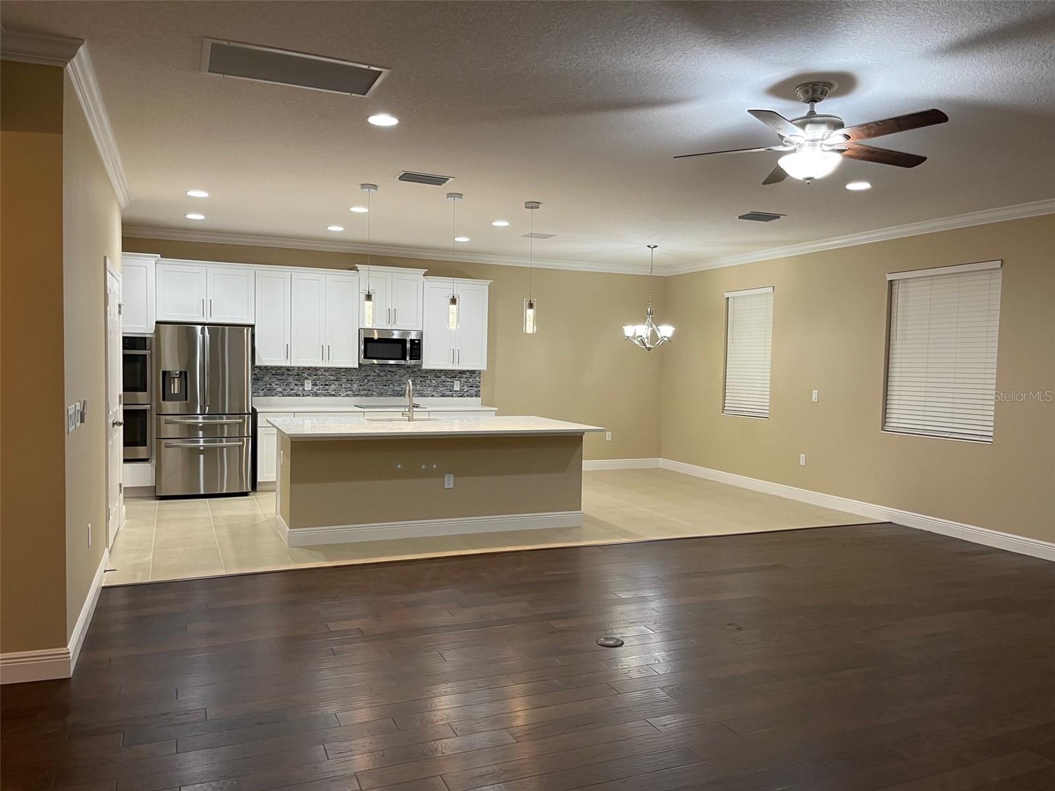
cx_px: 528
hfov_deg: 67.3
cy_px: 396
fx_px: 792
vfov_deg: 53.1
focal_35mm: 26
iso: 100
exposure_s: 1/60
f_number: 1.6
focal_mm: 5.1
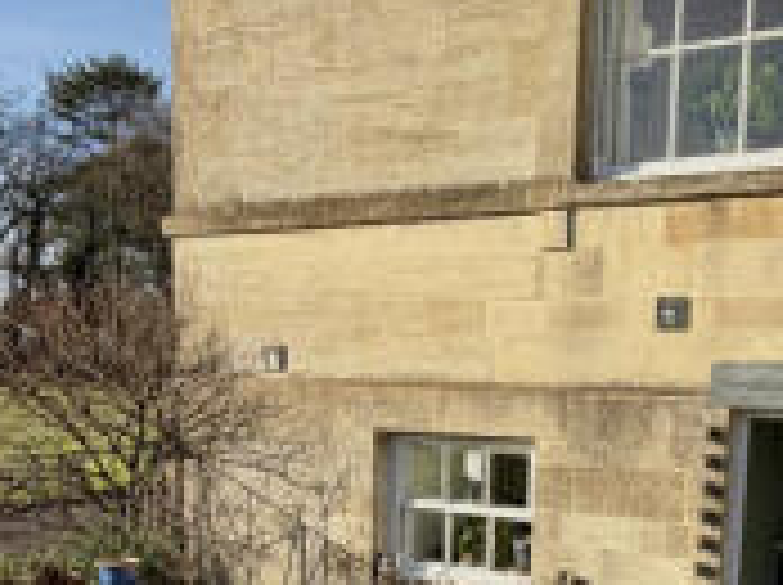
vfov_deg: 29.5
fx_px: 1062
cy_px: 529
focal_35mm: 47
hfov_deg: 40.4
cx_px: 439
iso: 25
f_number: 2.2
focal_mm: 2.22
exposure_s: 1/770
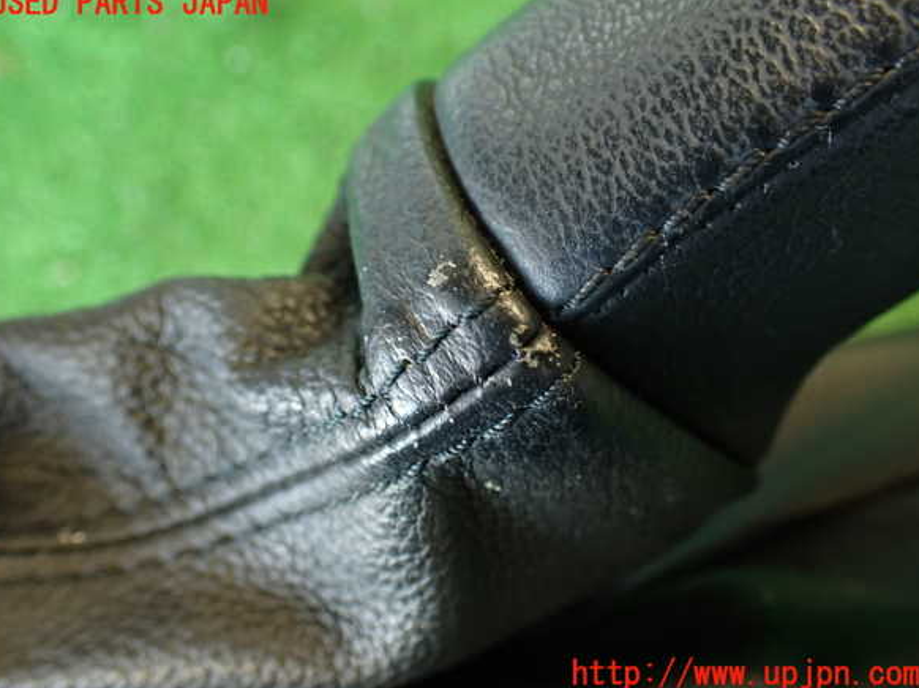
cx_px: 455
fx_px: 876
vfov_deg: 42.9
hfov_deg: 55.4
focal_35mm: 33
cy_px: 339
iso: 320
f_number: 2.4
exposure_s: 1/30
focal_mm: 5.79
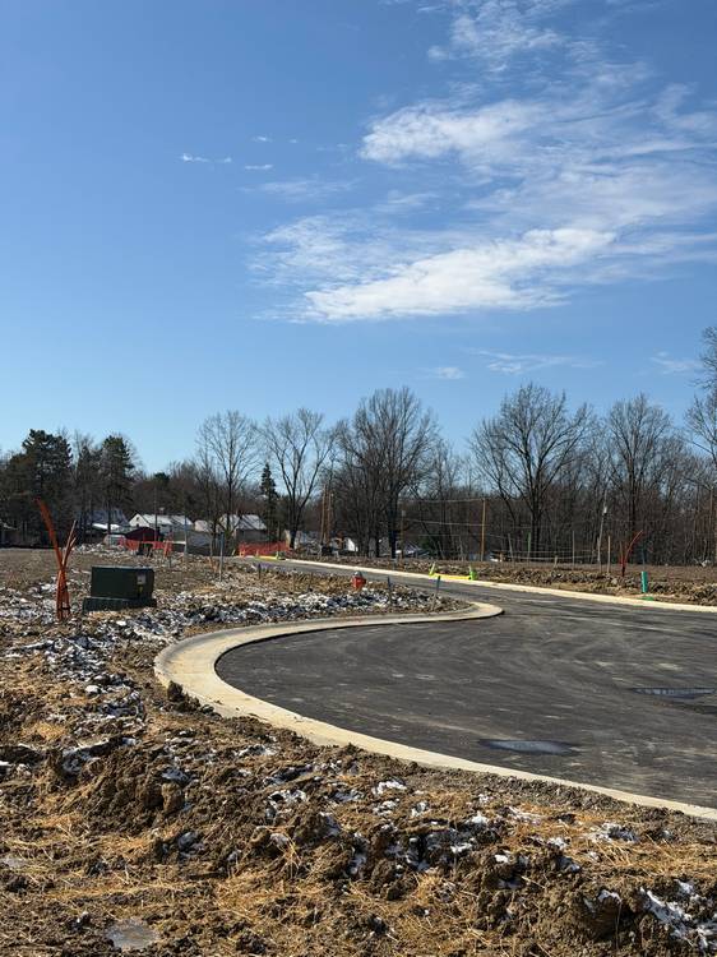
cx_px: 358
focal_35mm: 48
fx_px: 1326
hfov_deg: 30.2
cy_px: 478
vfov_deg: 39.7
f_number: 1.78
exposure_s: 1/7874
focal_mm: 6.76
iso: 64
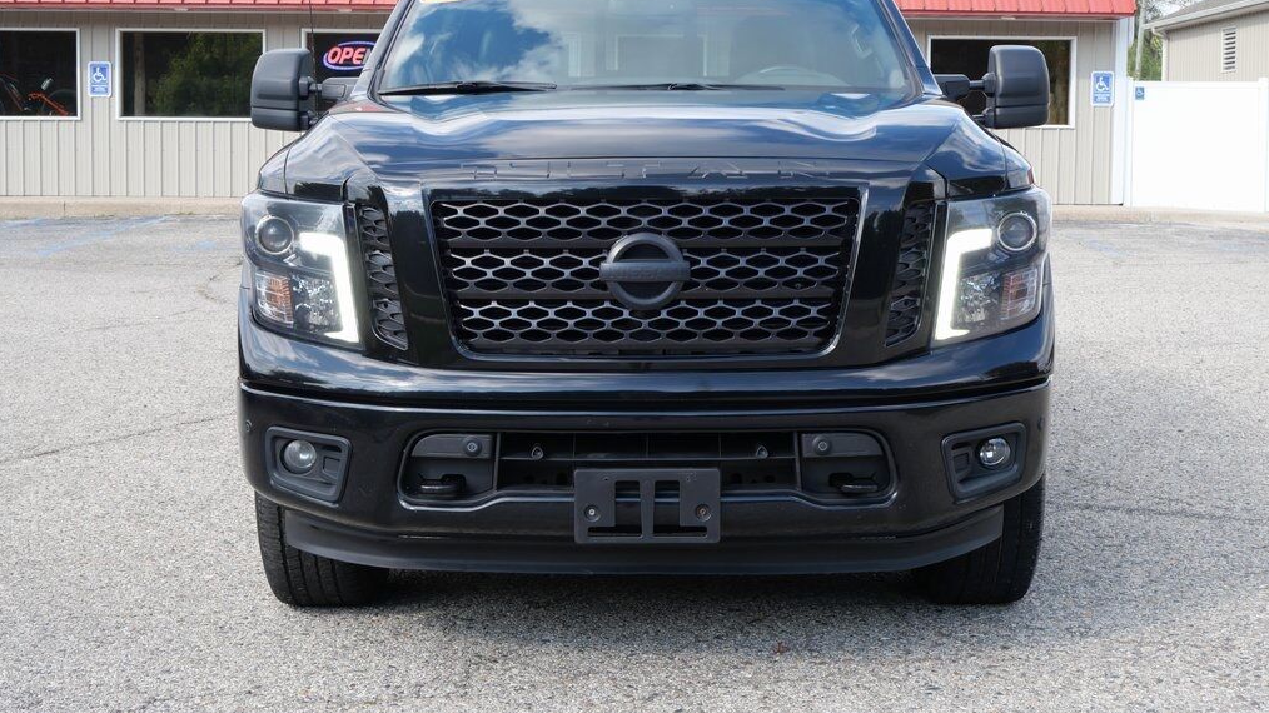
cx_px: 637
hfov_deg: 37.9
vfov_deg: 21.8
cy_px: 291
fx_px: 1850
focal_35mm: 55
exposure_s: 1/160
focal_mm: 25
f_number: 7.1
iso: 200
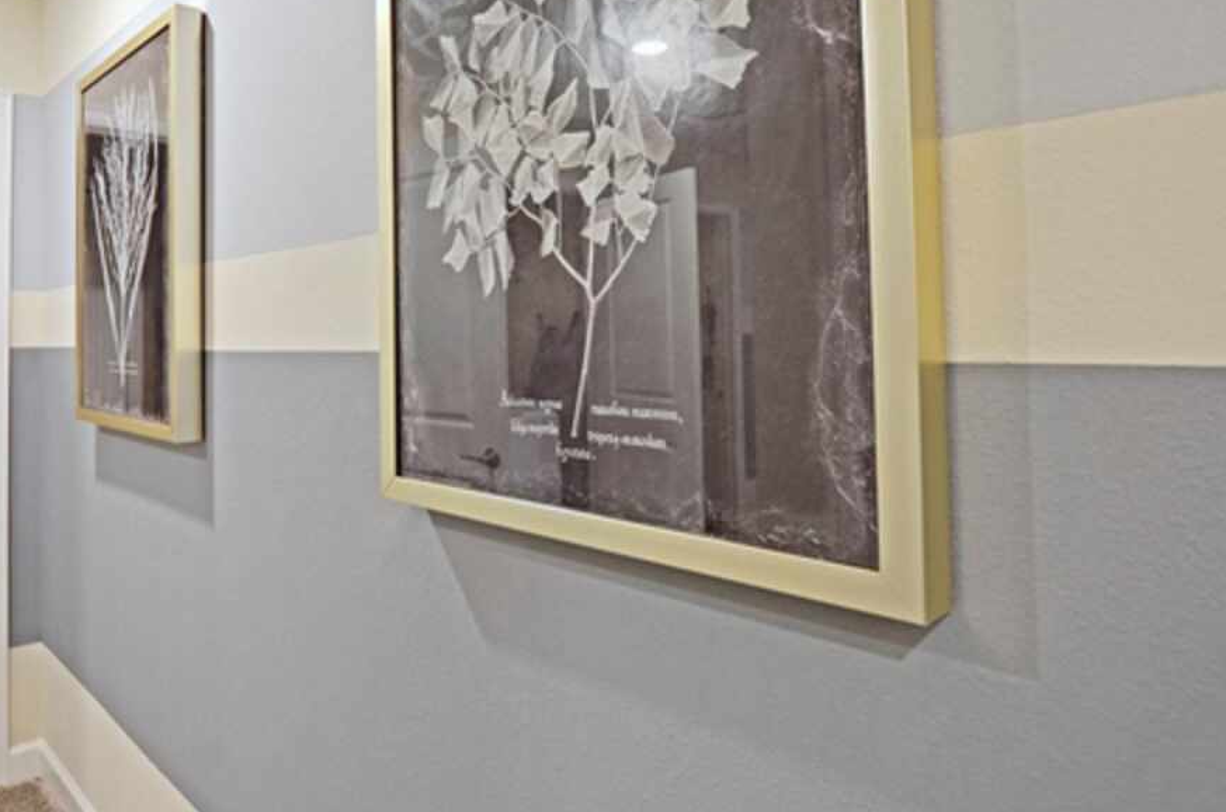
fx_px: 748
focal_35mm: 22
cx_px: 441
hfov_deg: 76.9
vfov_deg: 56.4
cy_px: 308
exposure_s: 1/15
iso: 180
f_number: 4.5
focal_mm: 10
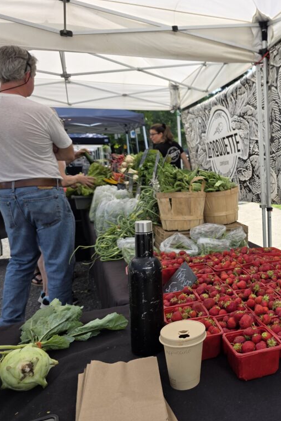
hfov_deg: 38.3
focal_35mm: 32
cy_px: 210
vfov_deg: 58.7
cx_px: 252
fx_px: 375
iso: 80
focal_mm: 6.3
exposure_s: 1/2635
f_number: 1.7
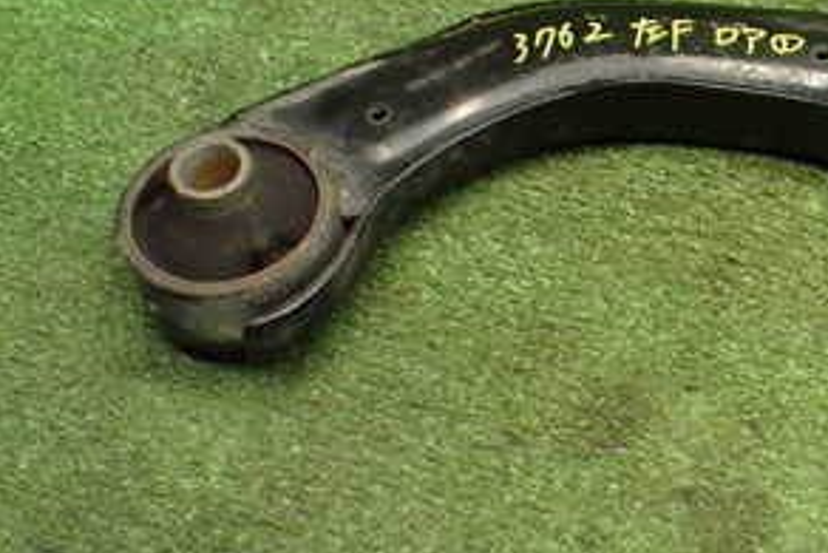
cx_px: 842
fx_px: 1772
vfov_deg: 17.7
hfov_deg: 25.0
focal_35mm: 77
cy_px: 196
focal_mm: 6.37
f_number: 2.5
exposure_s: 1/60
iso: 800
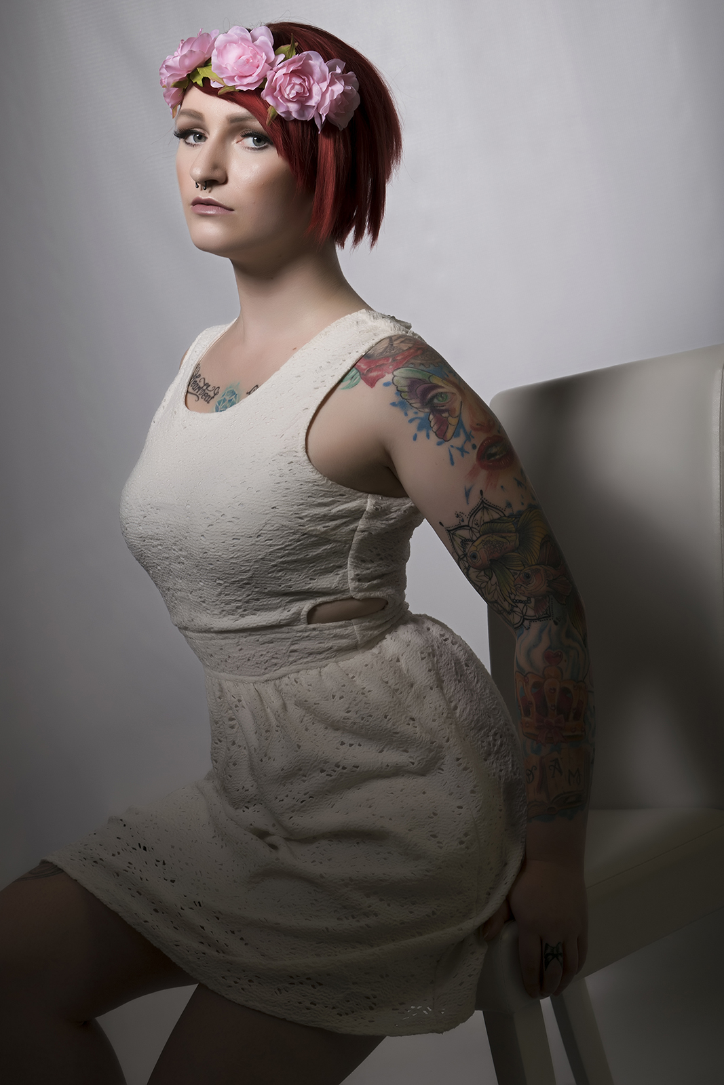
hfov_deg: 18.2
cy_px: 542
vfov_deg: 27.0
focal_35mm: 75
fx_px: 2262
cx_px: 362
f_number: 11
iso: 100
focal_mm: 50
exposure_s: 1/160
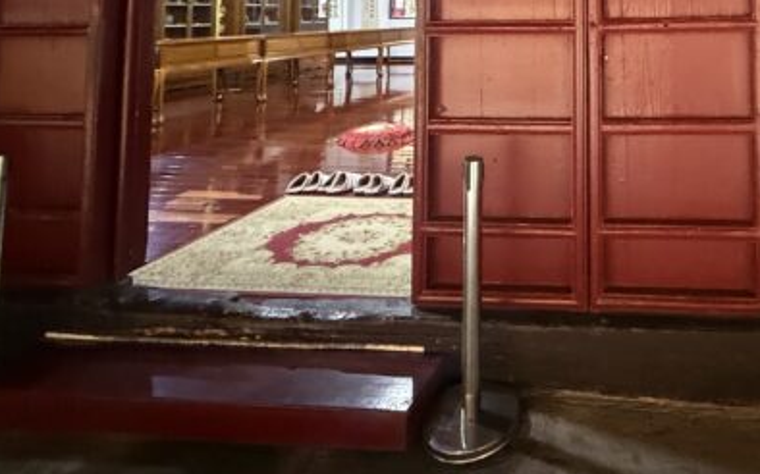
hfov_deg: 63.3
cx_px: 625
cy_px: -13
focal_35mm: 26
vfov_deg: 40.8
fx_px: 538
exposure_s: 1/33
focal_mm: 2.22
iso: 1000
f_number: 2.2
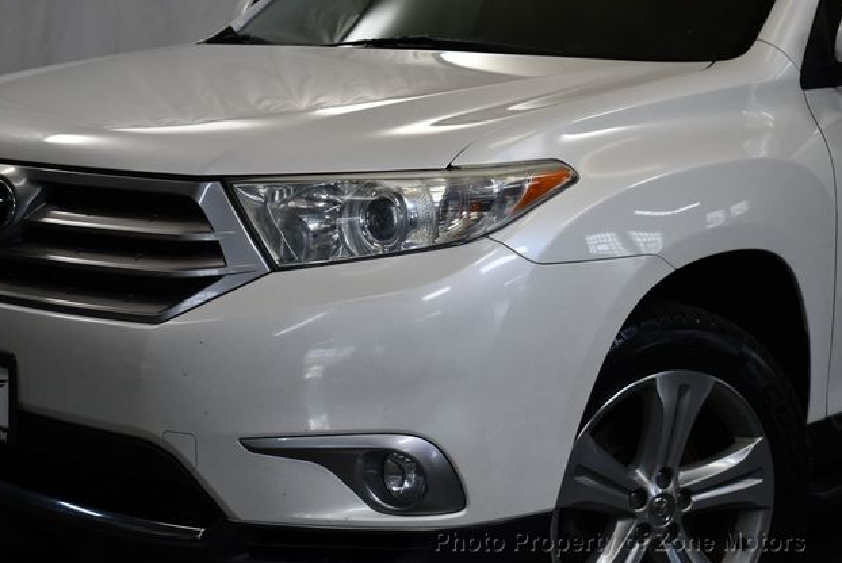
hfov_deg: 28.8
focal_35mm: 70
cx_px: 417
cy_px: 277
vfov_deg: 19.5
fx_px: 1639
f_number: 4.5
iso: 640
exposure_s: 1/250
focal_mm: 34
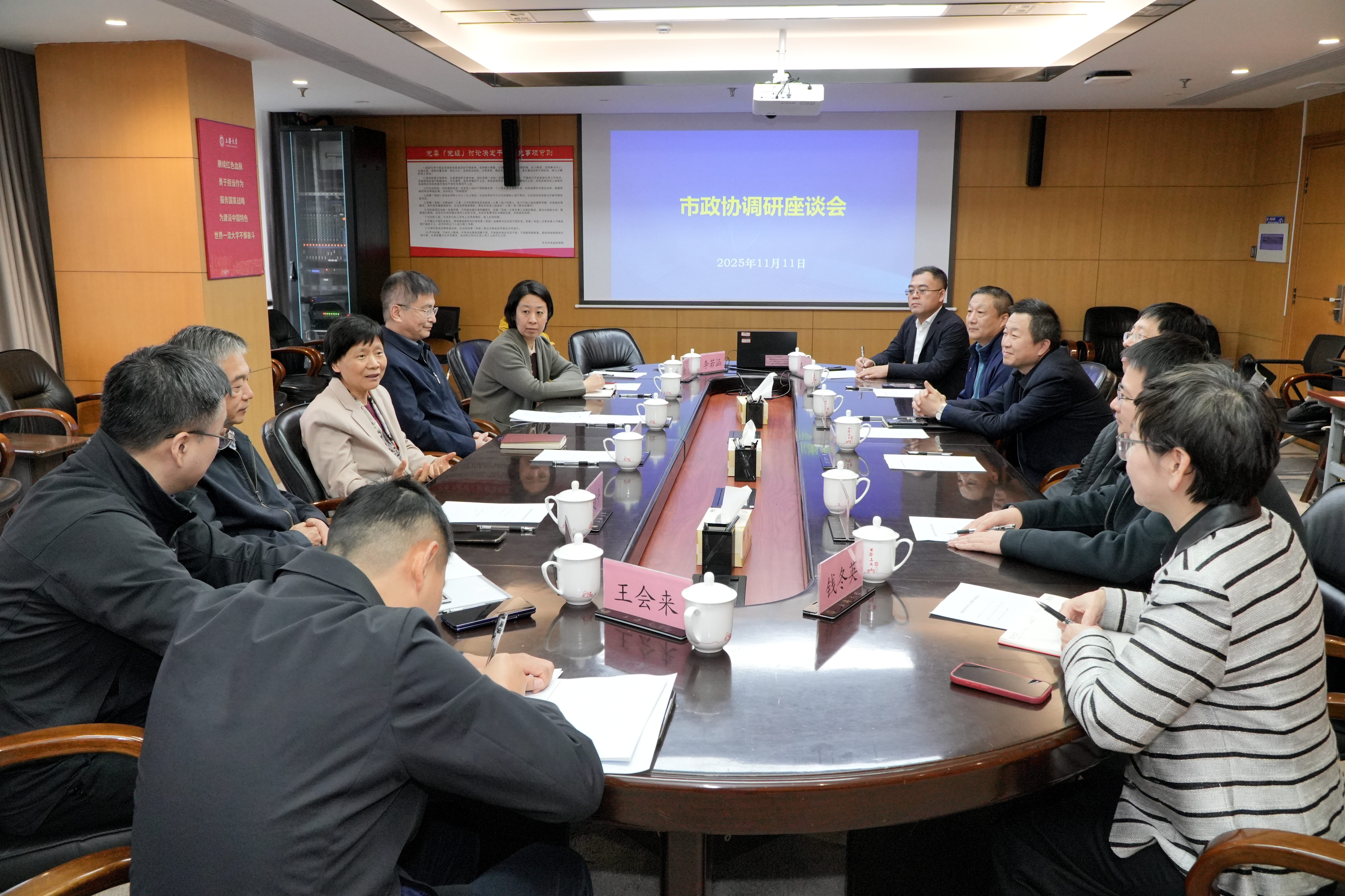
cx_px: 672
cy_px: 448
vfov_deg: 47.9
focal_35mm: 27
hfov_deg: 67.4
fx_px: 1009
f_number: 5.6
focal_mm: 18
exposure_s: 1/100
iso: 1600
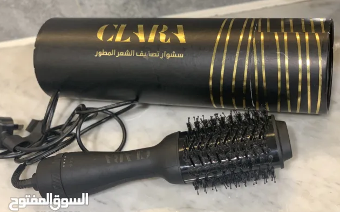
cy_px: 103
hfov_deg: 36.3
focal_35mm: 56
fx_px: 519
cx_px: 169
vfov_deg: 23.2
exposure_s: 1/50
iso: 200
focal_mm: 6
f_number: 2.4
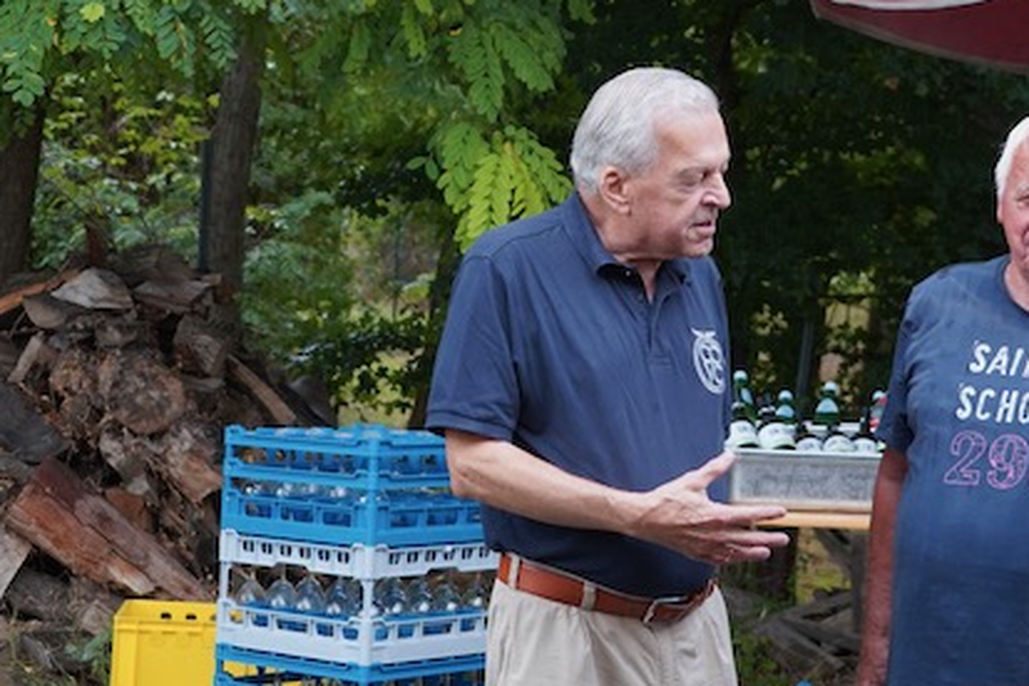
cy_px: 132
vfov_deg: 15.6
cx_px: 619
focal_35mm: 87
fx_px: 2487
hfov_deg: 23.3
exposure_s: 1/160
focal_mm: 45
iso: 1000
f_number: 4.5
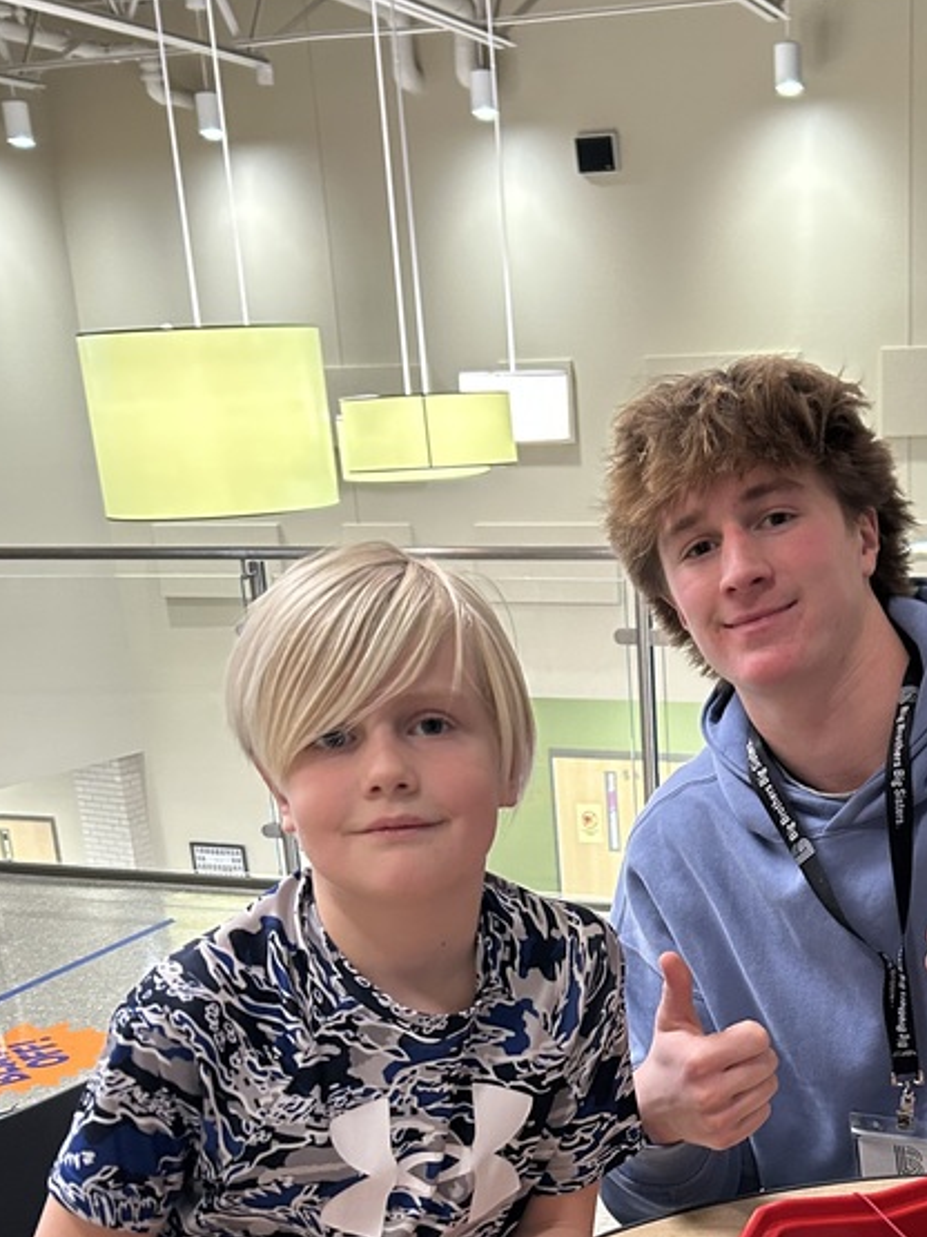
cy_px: 970
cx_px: 738
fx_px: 1715
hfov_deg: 29.6
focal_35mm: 48
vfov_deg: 38.3
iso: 400
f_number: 1.5
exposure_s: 1/60
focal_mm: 5.7
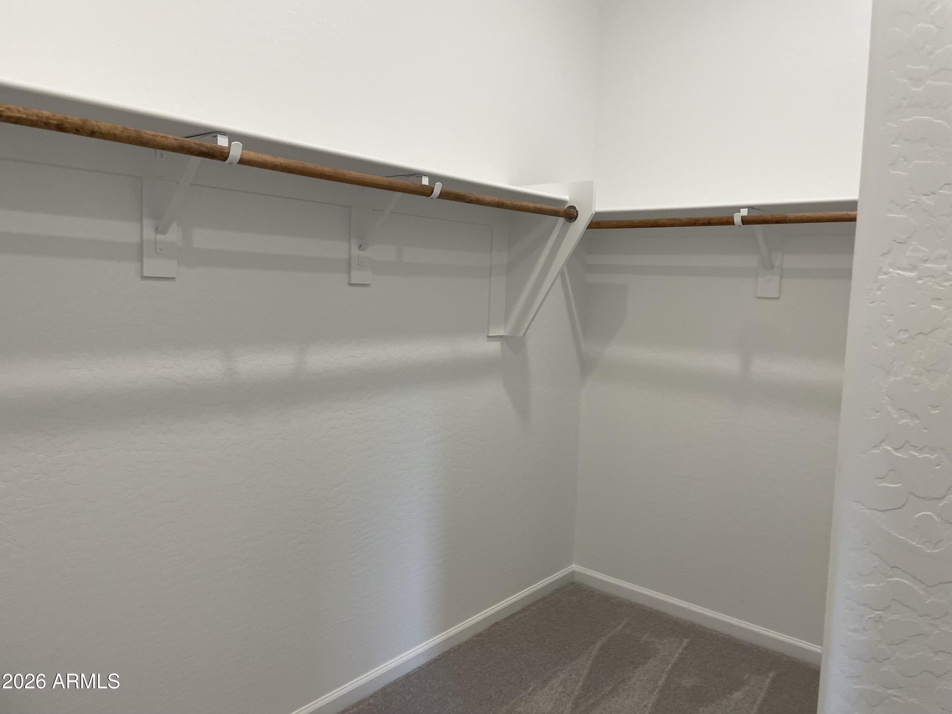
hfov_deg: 67.3
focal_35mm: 26
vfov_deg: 53.1
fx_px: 715
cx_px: 476
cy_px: 357
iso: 80
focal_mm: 4.2
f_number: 1.6
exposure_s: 1/120
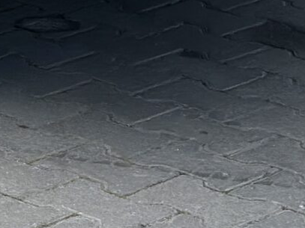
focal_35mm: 302
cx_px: -248
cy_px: -399
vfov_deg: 4.7
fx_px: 2660
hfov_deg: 6.4
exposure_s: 1/3257
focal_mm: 6.86
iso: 100
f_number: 1.78
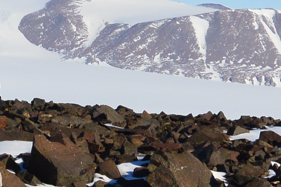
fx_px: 1085
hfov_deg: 14.6
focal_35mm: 139
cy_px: 139
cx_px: 26
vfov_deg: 9.8
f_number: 5.6
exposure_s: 1/1600
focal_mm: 11.8
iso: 160
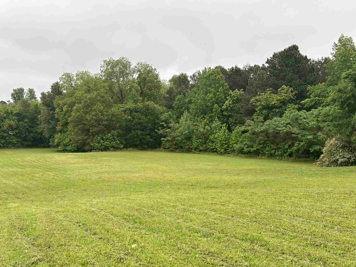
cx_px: 157
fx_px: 391
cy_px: 187
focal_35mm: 38
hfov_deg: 48.9
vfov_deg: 37.1
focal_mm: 5.96
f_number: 1.6
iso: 50
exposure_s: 1/444
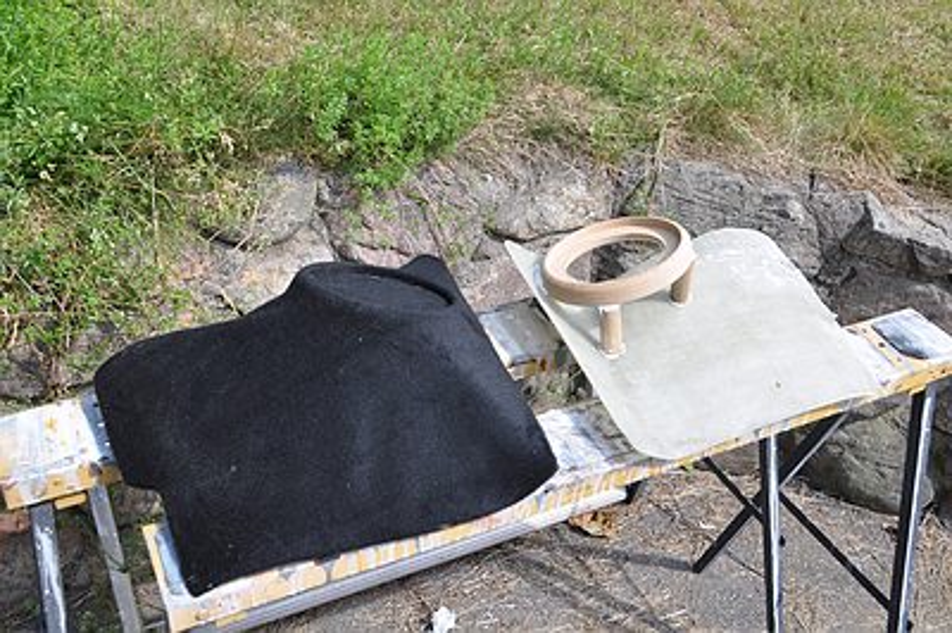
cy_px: 316
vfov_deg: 35.4
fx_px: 991
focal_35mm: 38
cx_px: 476
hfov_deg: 51.3
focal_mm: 25
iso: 200
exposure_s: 1/250
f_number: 8
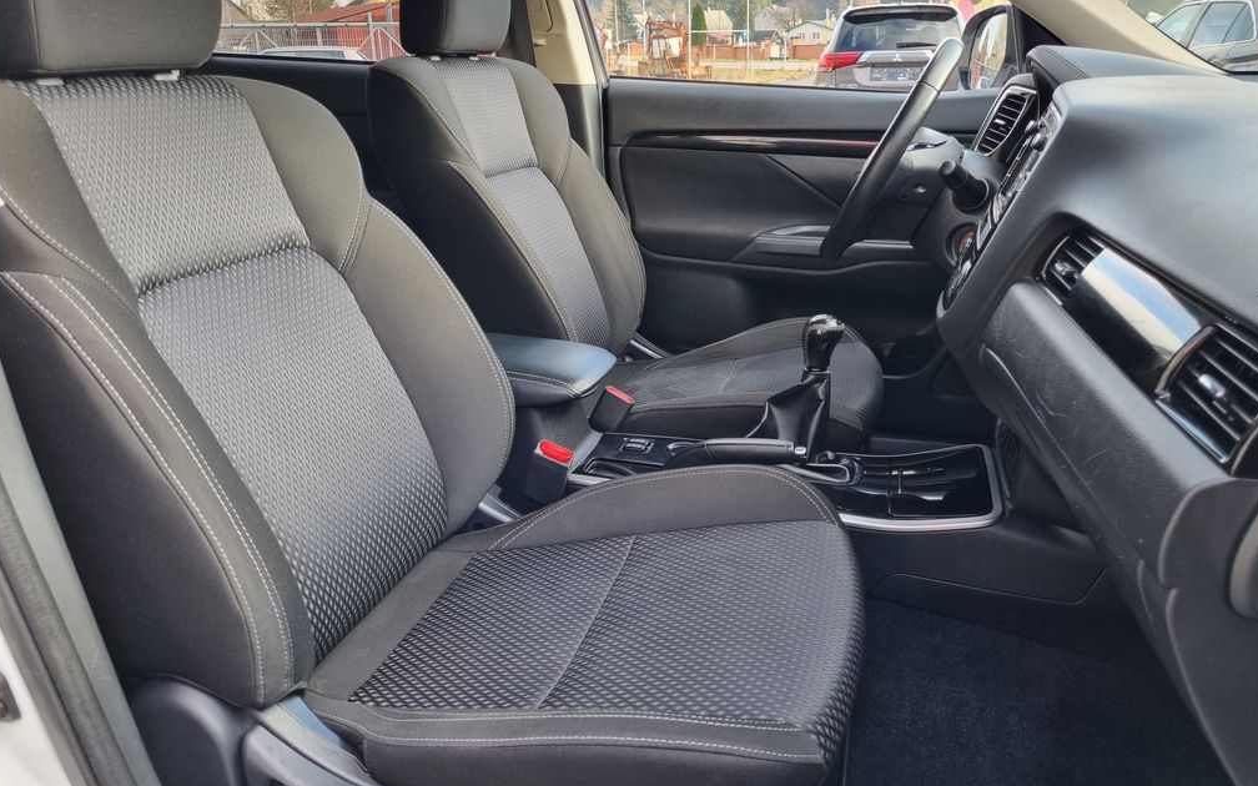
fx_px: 960
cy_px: 338
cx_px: 627
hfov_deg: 66.5
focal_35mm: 28
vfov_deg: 44.4
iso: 50
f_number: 1.8
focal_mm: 5.4
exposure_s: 1/115
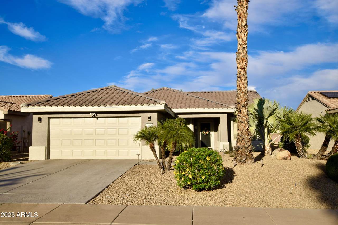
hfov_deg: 61.9
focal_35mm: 30
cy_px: 112
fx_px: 282
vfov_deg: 43.6
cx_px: 169
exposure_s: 1/200
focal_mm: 20
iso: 100
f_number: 13
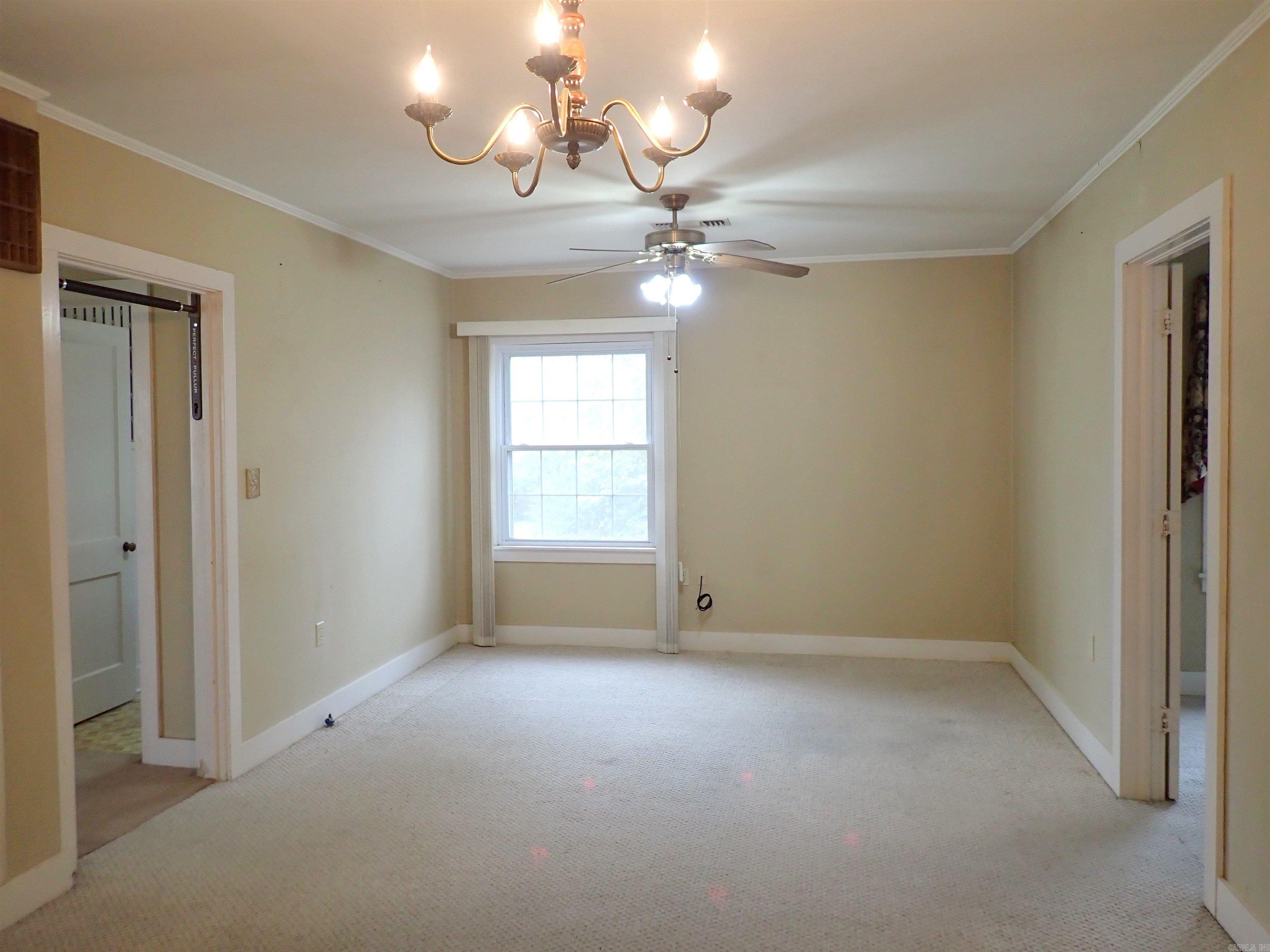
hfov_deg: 69.4
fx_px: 917
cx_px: 635
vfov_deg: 54.9
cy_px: 476
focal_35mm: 25
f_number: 2
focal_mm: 4.5
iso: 200
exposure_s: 1/60
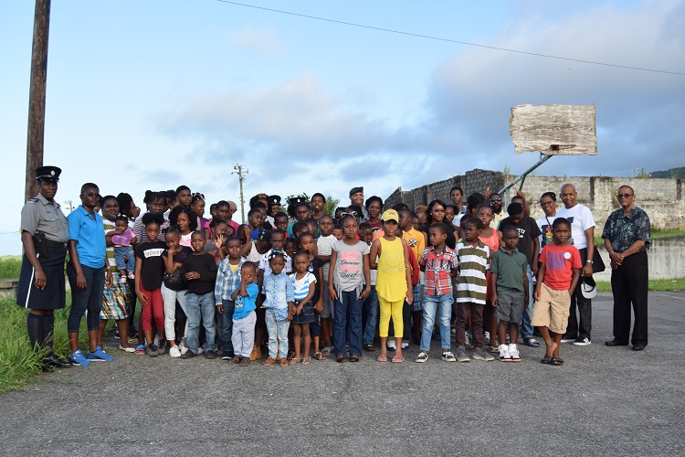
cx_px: 342
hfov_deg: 55.1
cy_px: 228
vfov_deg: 38.4
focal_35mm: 34
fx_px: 656
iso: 100
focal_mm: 23
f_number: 5.6
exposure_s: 1/100
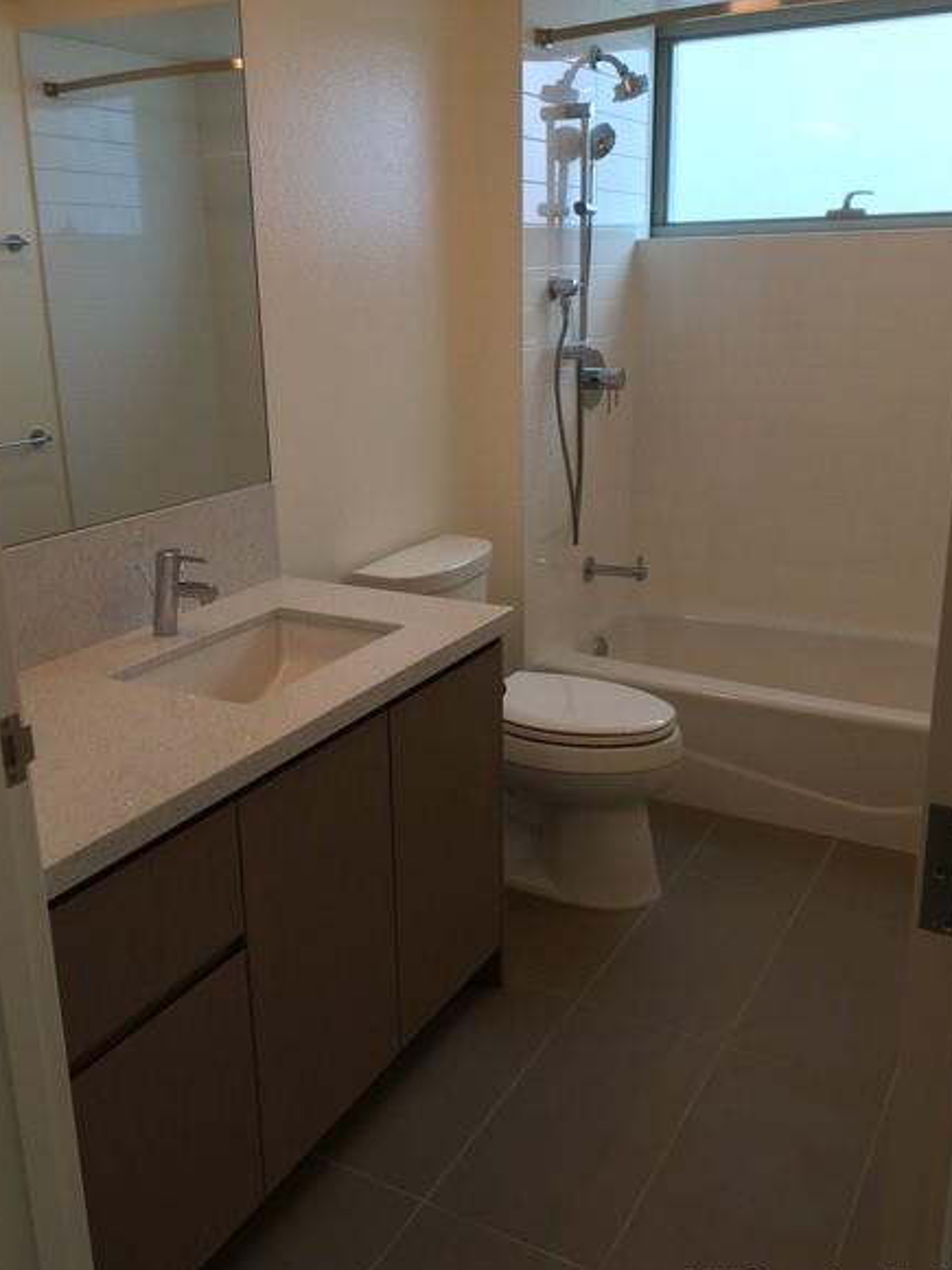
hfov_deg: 44.2
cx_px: 475
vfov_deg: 56.8
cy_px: 613
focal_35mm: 32
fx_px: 1173
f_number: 2.2
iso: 25
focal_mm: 4.15
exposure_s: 1/120
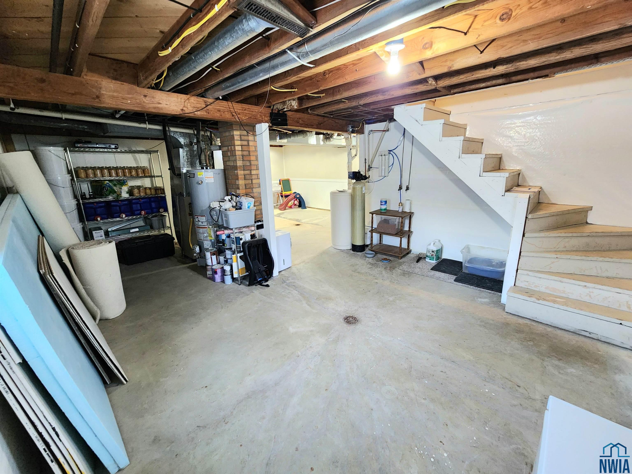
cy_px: 237
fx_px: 237
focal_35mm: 13
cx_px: 316
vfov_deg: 89.9
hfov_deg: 106.2
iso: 400
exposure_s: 1/30
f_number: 2.2
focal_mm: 2.2
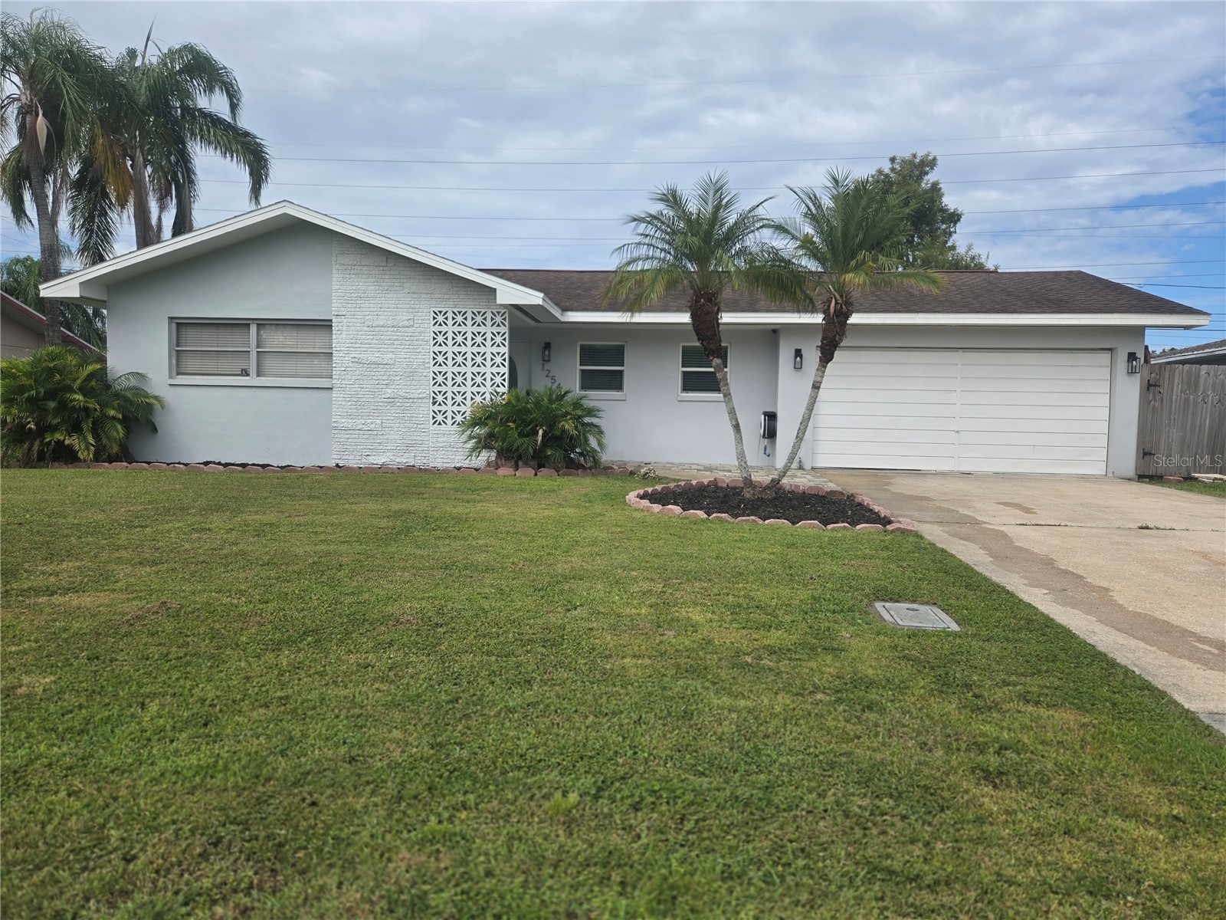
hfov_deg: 73.9
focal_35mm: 23
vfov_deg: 58.9
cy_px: 460
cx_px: 613
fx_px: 815
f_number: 1.8
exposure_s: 1/2921
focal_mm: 5.4
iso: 40
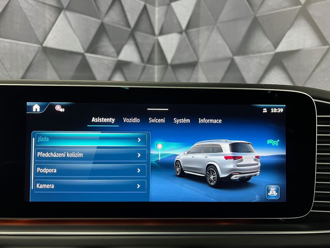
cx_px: 165
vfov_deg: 53.1
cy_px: 124
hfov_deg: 67.3
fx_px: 248
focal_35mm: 26
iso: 500
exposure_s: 1/52
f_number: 1.5
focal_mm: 5.7
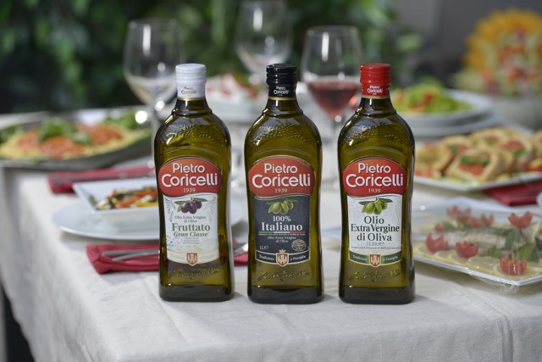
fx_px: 1837
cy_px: 181
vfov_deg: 11.2
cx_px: 271
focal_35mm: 122
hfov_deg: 16.8
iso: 100
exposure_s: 1/50
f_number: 3.5
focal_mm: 122
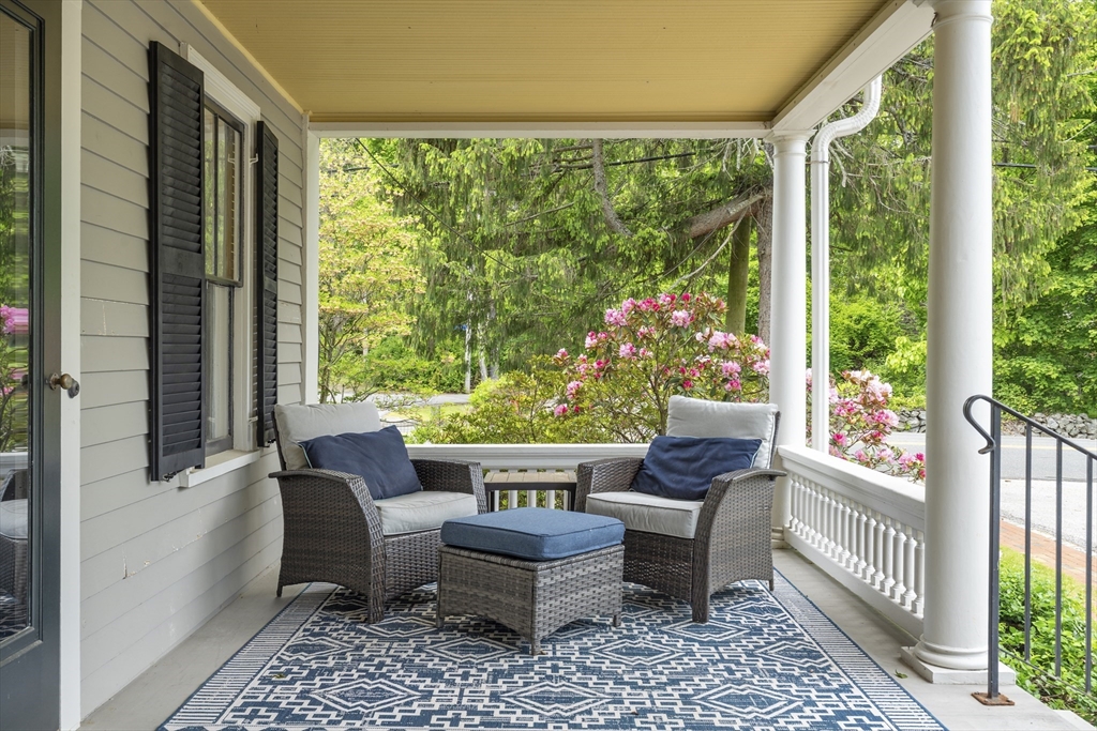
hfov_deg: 60.3
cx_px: 548
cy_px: 366
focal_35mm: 31
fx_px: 945
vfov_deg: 42.3
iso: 100
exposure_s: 1/8
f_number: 9
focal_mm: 31
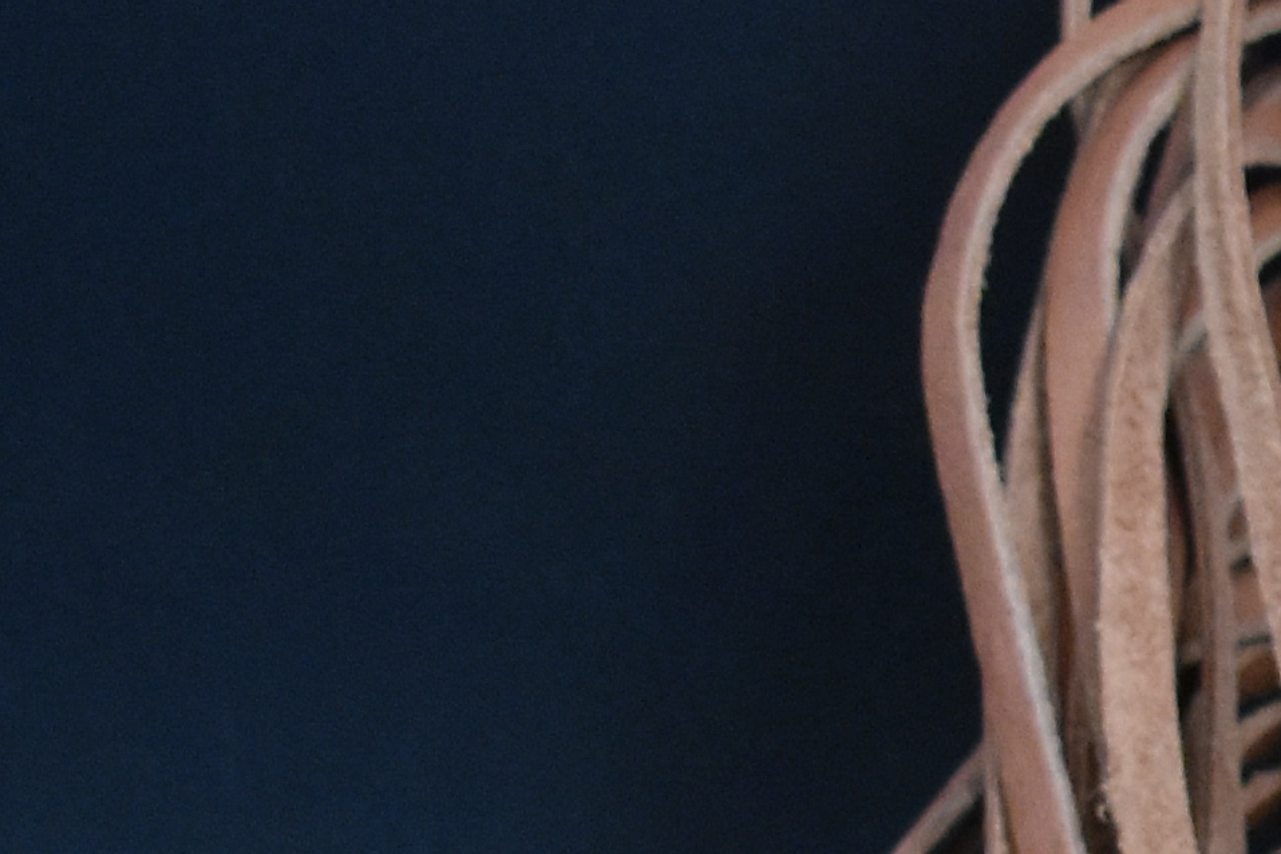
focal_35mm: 301
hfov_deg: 6.6
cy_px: 1276
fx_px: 10710
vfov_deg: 4.5
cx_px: 2696
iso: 2000
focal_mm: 32
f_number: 4.5
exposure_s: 1/60
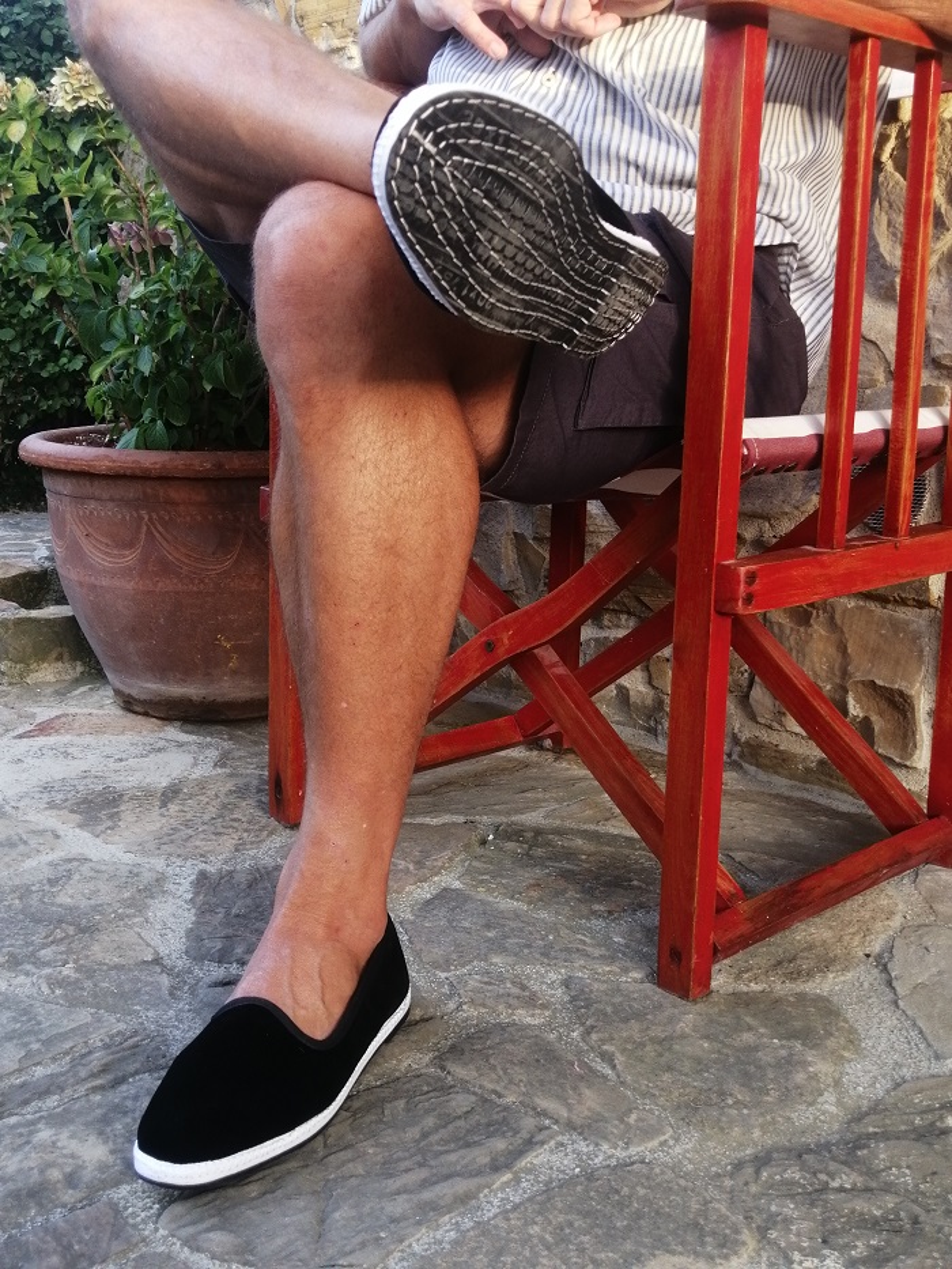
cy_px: 634
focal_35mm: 39
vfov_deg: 47.9
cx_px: 476
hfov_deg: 36.8
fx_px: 1430
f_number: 1.8
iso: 64
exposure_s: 1/50
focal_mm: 3.88
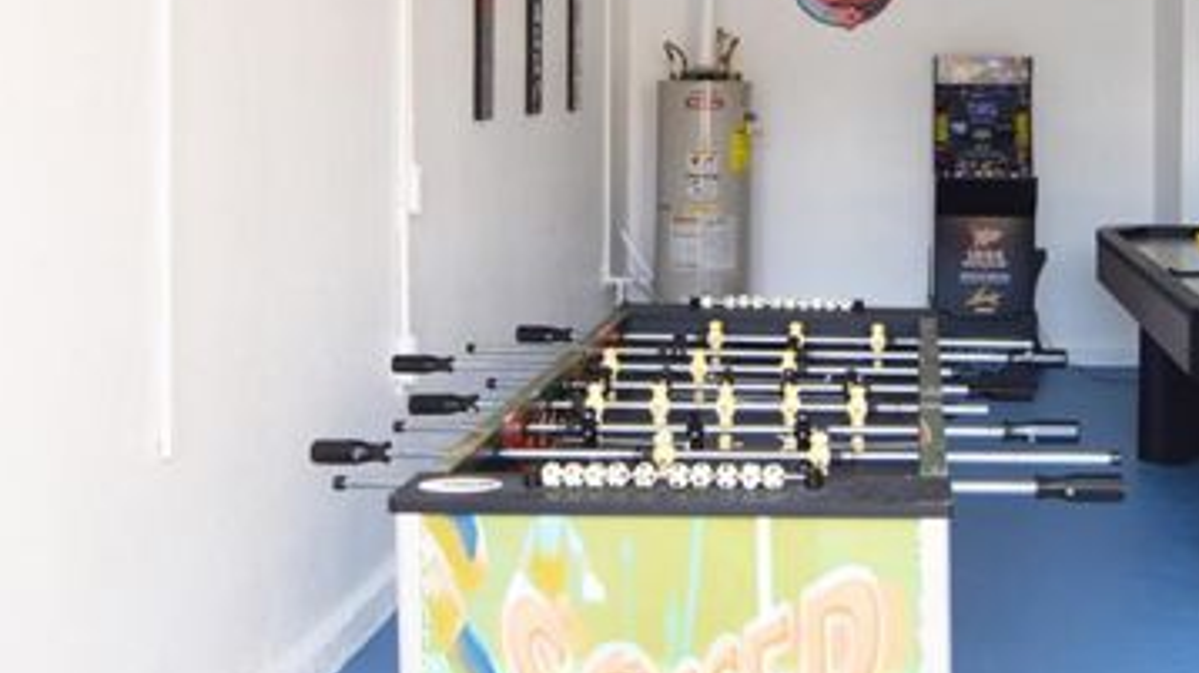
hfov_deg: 57.7
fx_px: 1081
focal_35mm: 34
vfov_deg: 34.4
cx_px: 692
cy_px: 249
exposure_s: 1/125
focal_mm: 11
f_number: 5.6
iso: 400
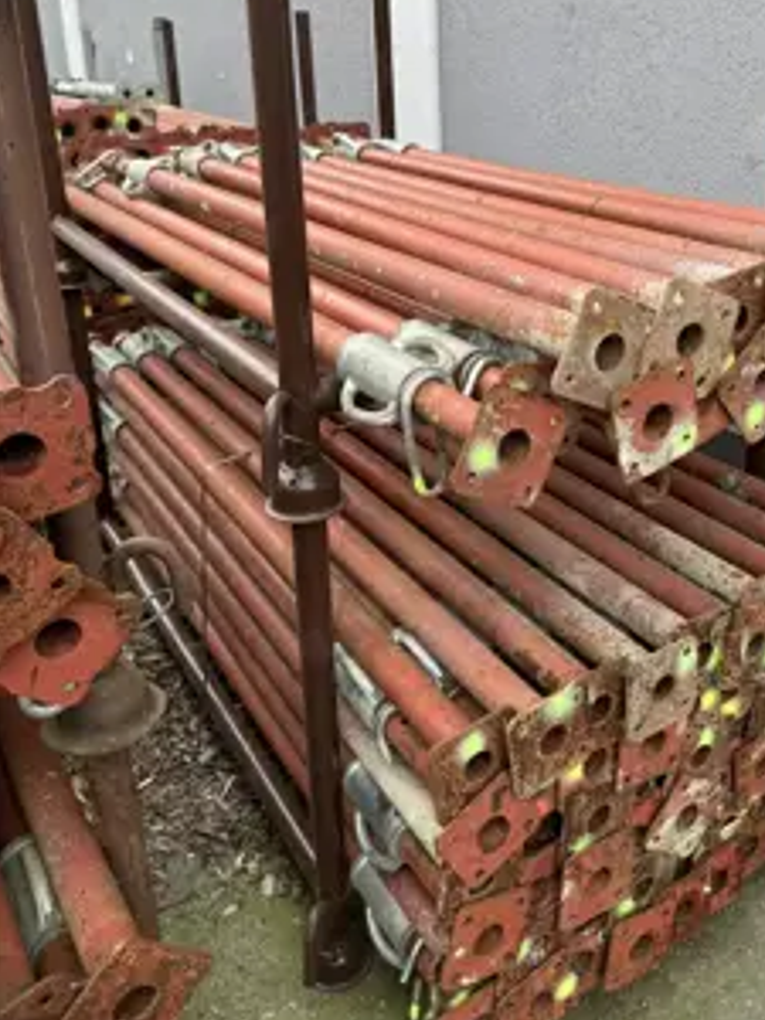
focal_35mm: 32
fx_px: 943
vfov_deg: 56.0
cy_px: 371
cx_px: 503
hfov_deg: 43.6
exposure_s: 1/132
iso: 50
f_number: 1.78
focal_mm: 6.76
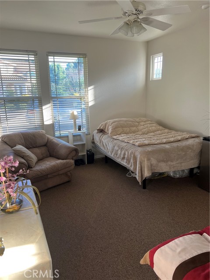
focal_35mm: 26
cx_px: 105
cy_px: 140
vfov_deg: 67.3
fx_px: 210
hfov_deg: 53.1
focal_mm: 5.7
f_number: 1.5
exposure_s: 1/120
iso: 100
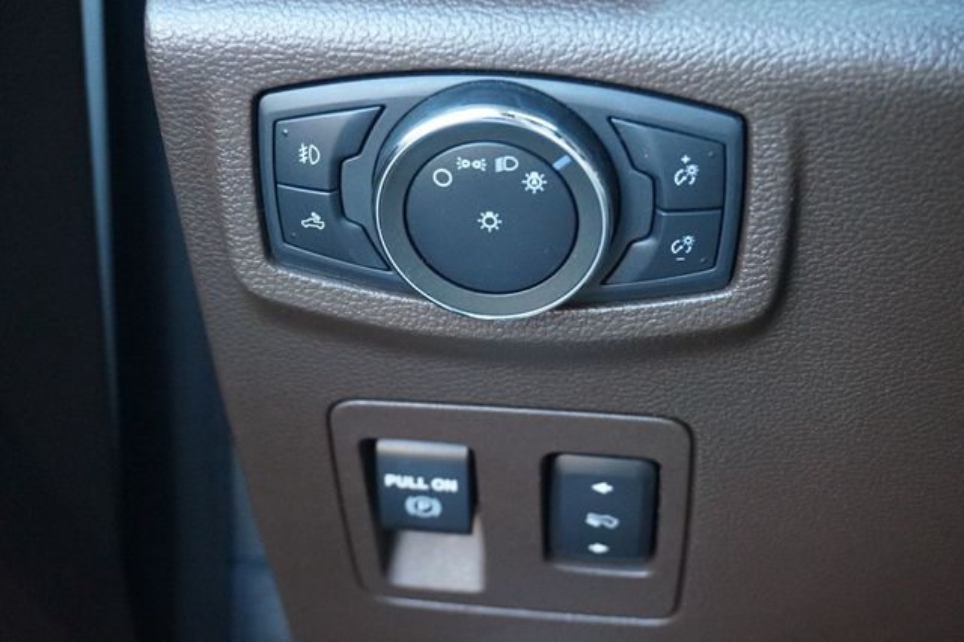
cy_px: 321
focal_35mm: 57
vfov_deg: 23.8
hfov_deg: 35.1
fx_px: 1525
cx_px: 482
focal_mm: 38
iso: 3200
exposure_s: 1/60
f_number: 5.6
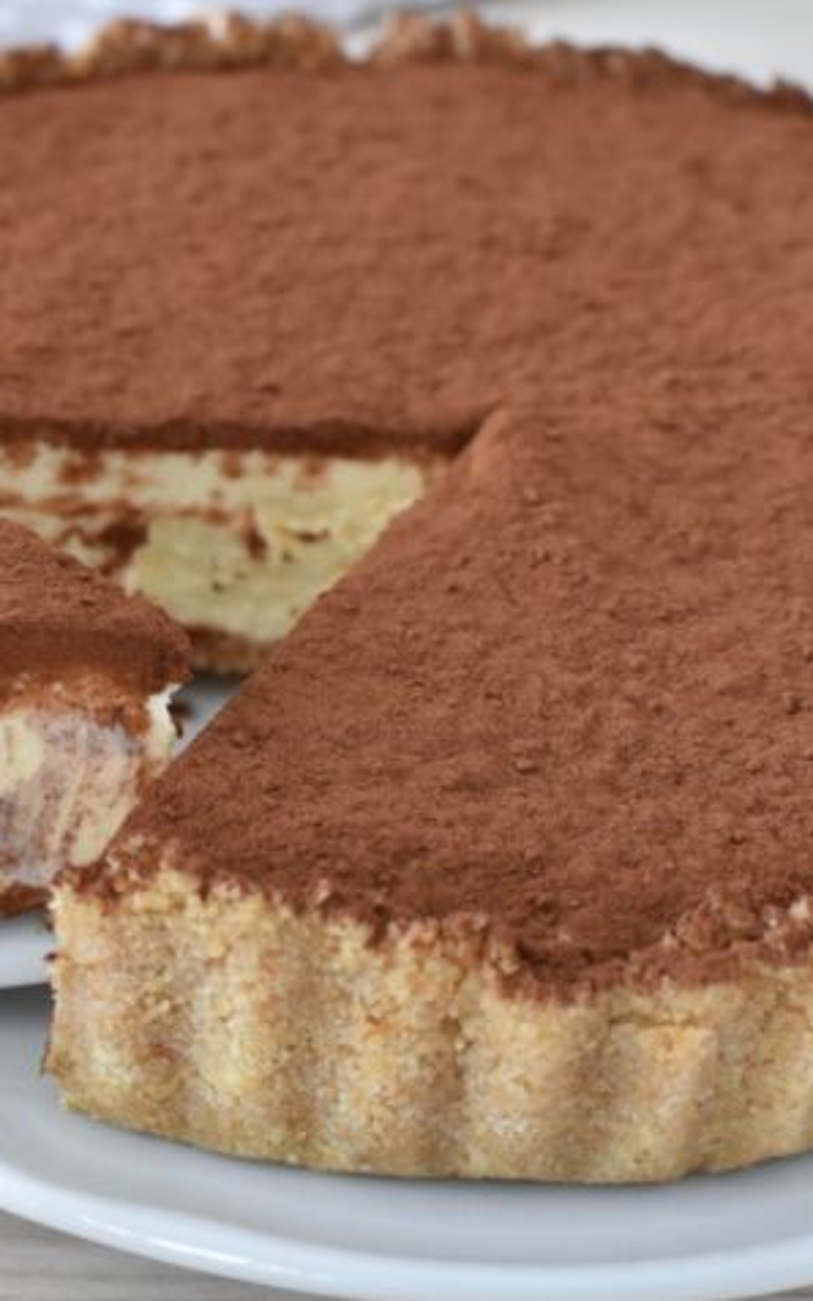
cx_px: 0
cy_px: 652
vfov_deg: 25.6
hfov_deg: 15.8
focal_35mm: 81
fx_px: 2864
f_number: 5.6
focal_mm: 35
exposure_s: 1/40
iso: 1250
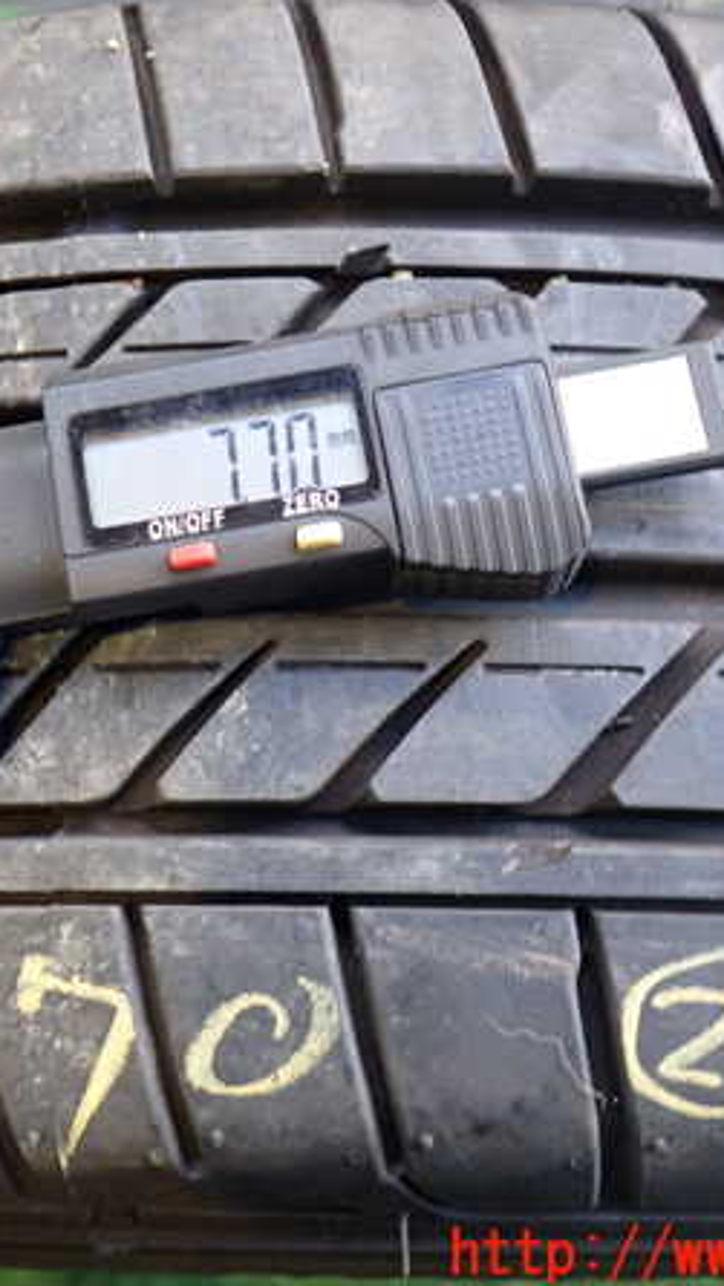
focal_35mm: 44
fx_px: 1501
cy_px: 643
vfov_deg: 46.4
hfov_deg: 26.9
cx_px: 237
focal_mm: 5.4
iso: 200
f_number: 2.3
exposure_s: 1/30
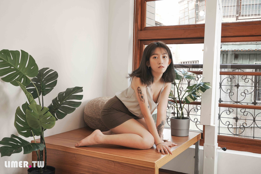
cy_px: 87
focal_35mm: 40
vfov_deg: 33.4
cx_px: 130
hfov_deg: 48.5
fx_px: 290
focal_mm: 40
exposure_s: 1/60
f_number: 8
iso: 200
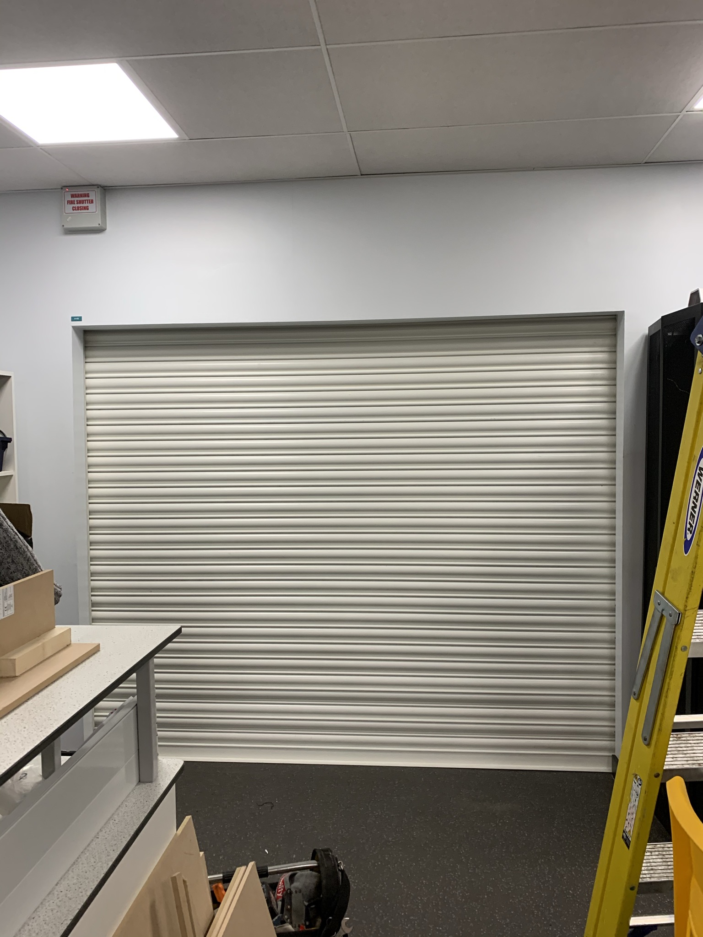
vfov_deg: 67.3
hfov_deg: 53.1
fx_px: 704
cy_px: 468
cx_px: 352
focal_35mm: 26
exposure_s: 1/111
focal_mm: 4.25
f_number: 1.8
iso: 100
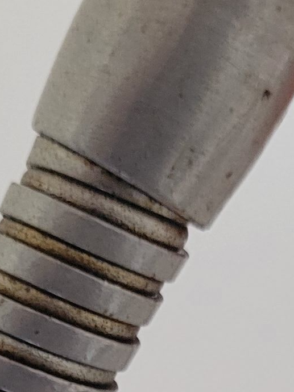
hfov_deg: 9.8
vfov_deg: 11.7
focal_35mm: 152
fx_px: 1722
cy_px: 778
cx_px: 163
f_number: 1.8
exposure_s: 1/100
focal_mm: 5.4
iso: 250
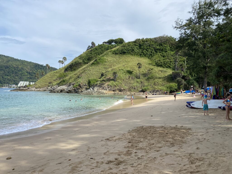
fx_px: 174
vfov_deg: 53.1
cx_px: 116
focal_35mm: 26
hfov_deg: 67.3
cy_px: 87
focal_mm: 4.25
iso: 32
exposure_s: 1/2890
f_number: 1.8
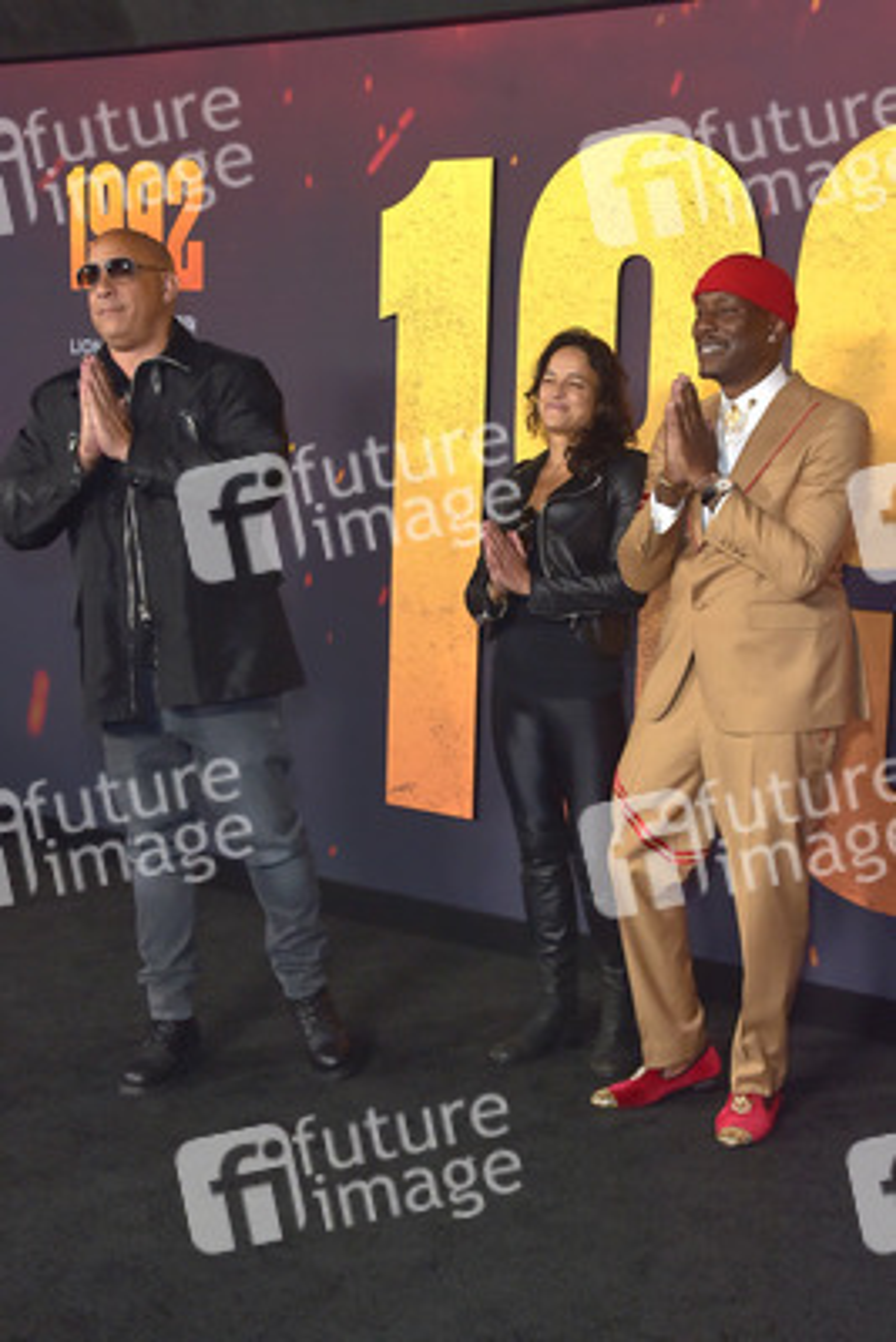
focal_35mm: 46
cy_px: 671
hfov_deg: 29.3
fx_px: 1716
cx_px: 448
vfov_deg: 42.7
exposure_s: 1/250
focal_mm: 46
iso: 800
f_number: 6.3
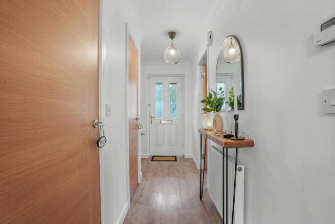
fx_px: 158
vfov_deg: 70.5
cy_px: 112
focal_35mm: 17
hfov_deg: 93.3
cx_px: 168
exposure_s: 1.3
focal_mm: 17
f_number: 8
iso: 250
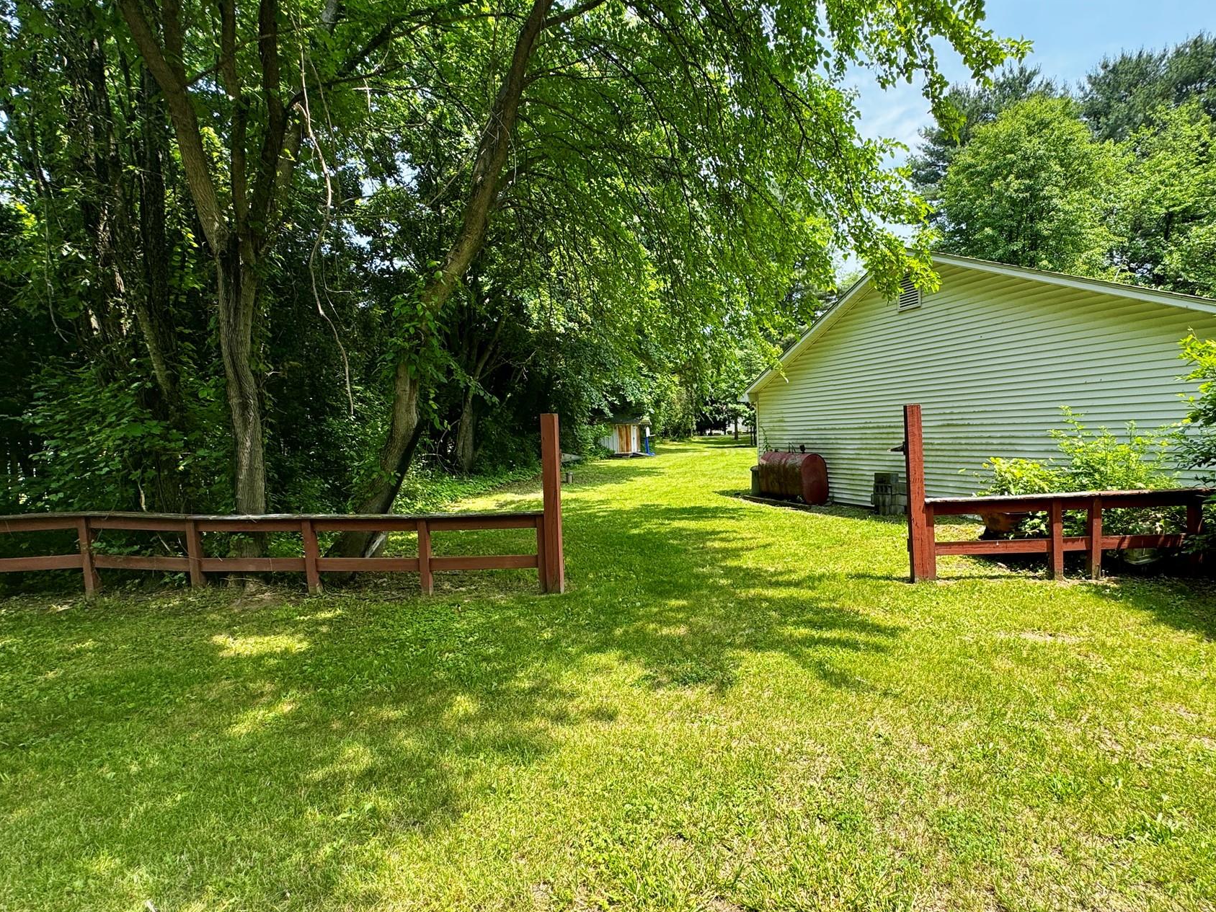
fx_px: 597
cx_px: 703
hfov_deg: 90.3
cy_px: 460
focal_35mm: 17
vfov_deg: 74.7
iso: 40
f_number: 2.2
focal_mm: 2.22
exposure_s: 1/476
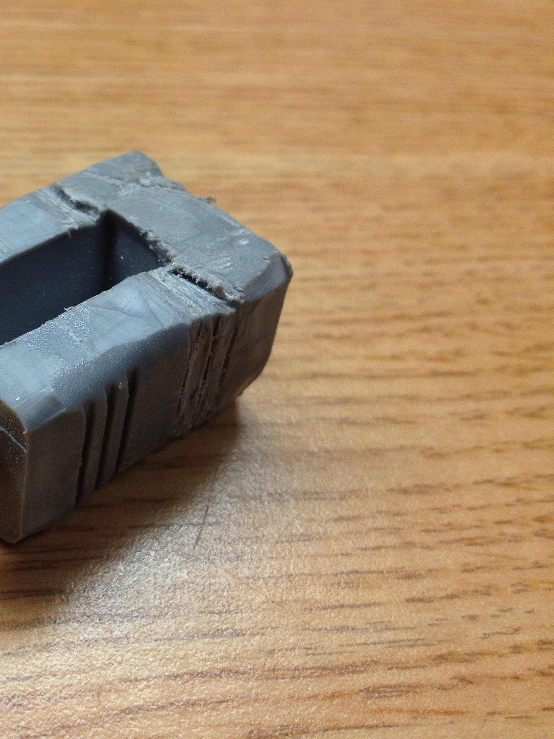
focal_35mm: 47
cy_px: 369
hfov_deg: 29.7
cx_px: 62
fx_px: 1003
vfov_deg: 40.4
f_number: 2.4
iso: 64
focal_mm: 4.28
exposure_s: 1/60
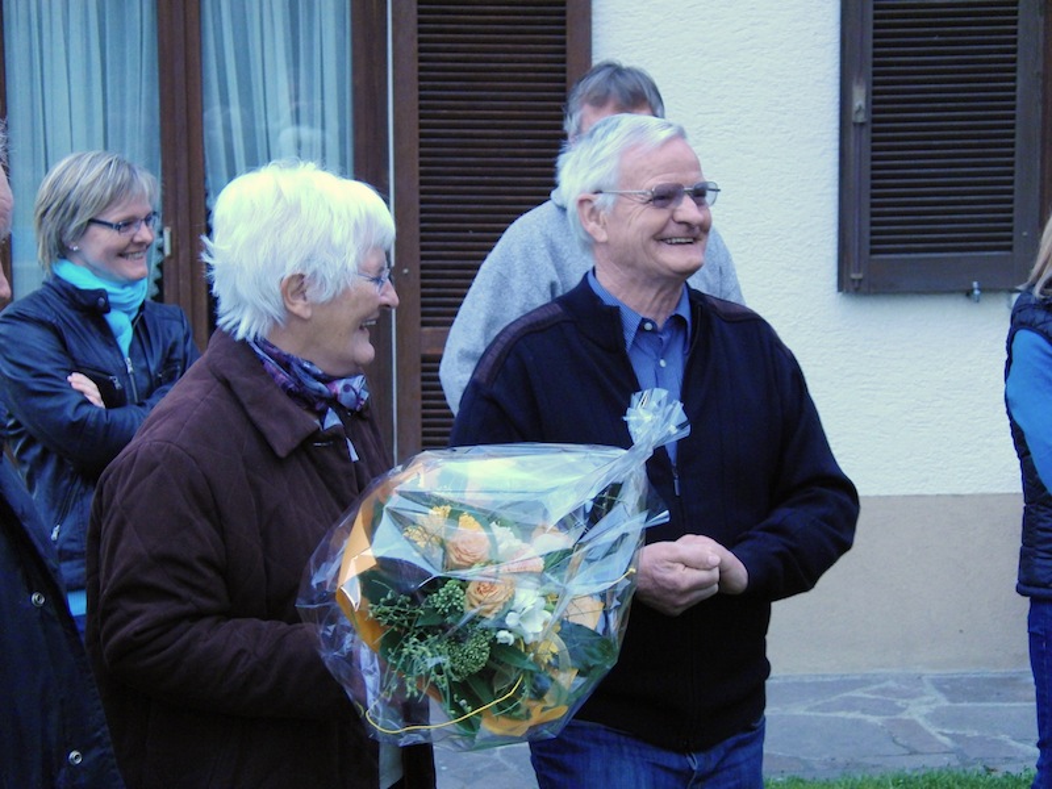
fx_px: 2826
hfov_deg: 21.1
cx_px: 526
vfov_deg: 15.9
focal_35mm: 93
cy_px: 394
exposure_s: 1/80
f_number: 3
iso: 400
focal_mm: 18.8
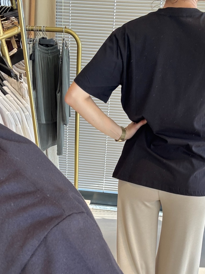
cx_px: 118
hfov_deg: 32.1
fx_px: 355
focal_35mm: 45
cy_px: 187
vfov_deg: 41.4
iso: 50
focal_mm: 2.69
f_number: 1.9
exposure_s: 1/121
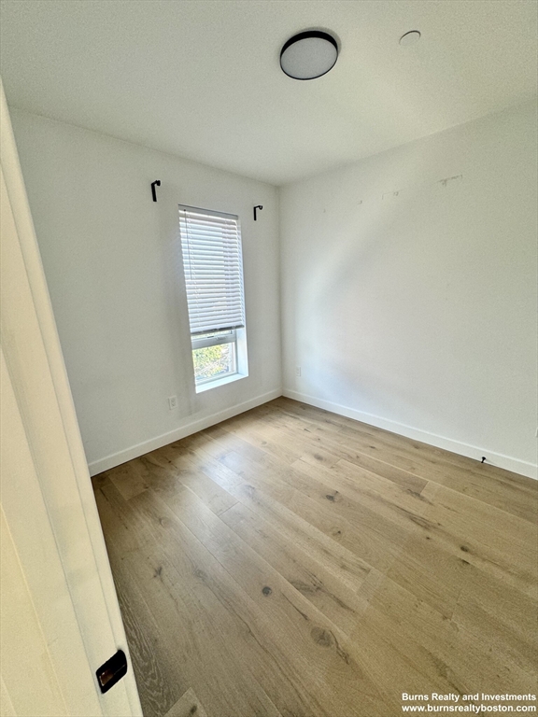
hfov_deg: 85.7
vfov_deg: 102.1
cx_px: 269
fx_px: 290
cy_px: 358
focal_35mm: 14
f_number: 2.2
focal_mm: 2.22
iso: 100
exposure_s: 1/120
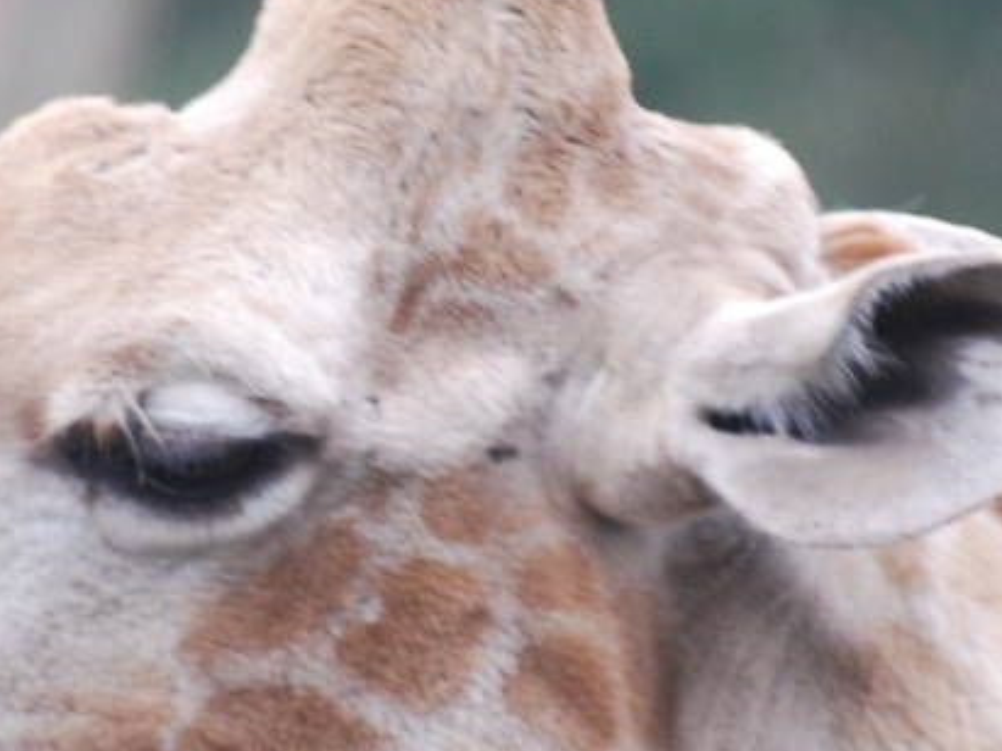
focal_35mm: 1688
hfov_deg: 1.2
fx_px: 48847
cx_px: 268
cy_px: 340
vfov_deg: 0.9
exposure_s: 1/200
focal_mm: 300
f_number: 5.6
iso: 400
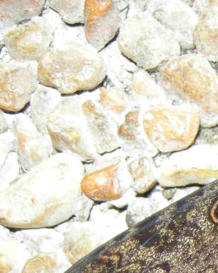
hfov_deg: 12.4
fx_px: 920
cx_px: 385
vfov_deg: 16.3
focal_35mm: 114
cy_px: 312
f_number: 2.7
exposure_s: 1/30
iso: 64
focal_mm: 7.5
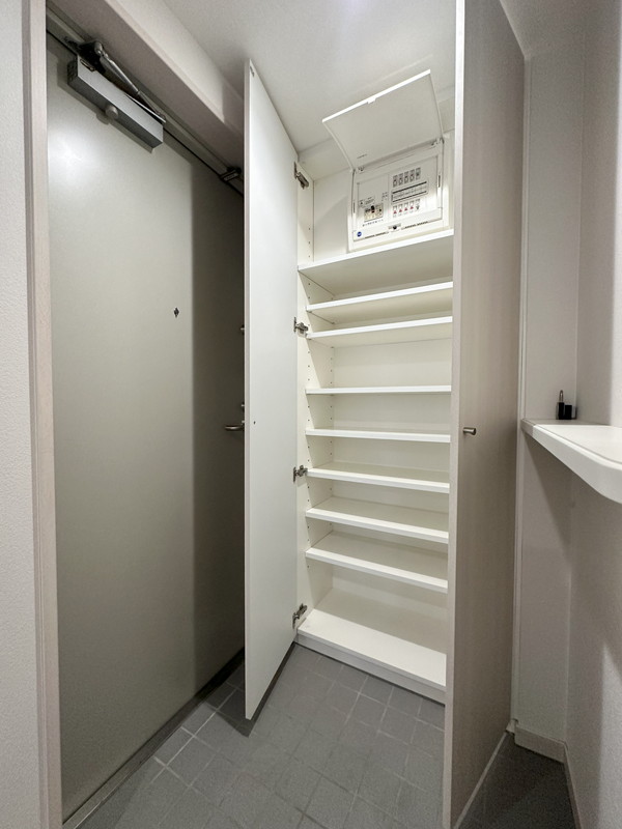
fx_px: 335
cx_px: 311
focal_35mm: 14
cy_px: 414
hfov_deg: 85.7
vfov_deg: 102.1
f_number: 2.2
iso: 250
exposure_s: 1/100
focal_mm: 2.22
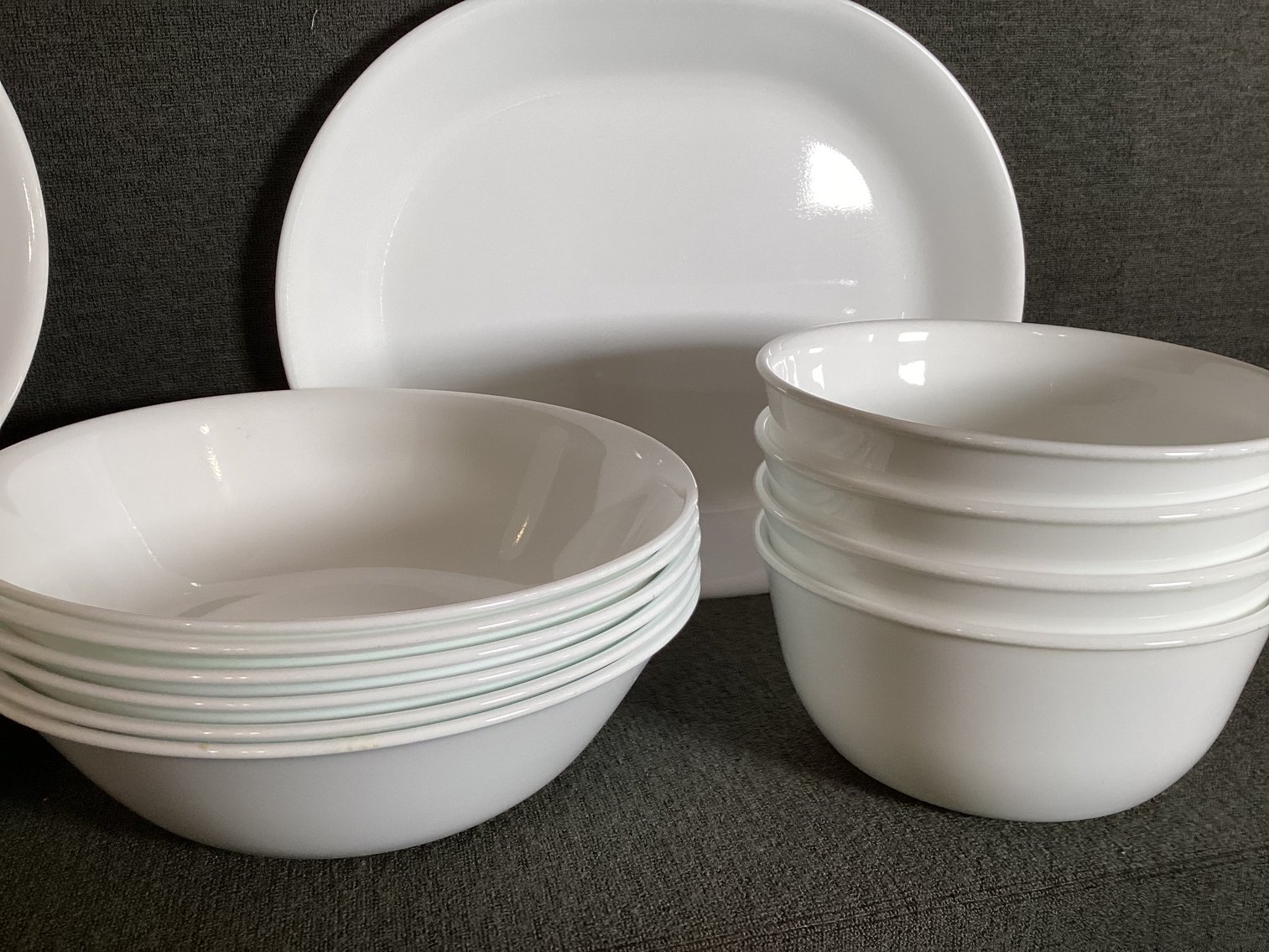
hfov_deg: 58.3
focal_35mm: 31
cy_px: 476
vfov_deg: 45.4
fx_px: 1137
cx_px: 634
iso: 100
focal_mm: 3.3
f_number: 2.4
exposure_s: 1/120
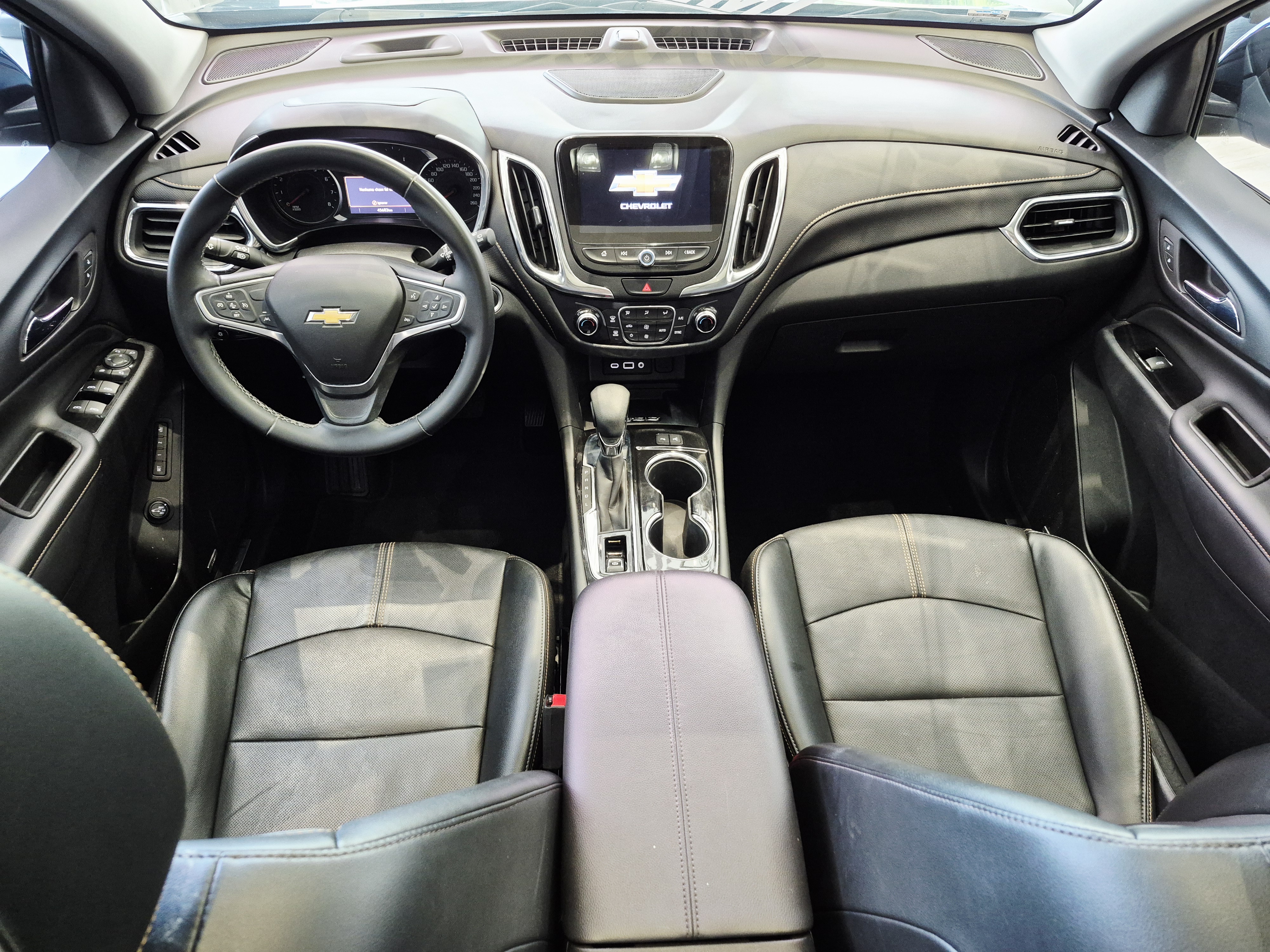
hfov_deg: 73.9
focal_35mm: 23
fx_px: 844
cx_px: 635
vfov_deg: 58.9
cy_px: 476
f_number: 1.8
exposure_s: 1/100
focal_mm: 5.4
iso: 640
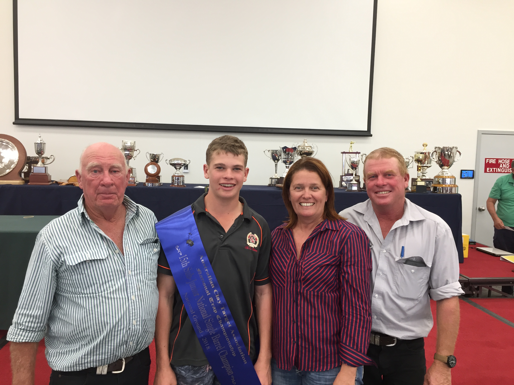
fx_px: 431
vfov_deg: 48.2
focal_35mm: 29
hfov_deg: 61.7
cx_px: 257
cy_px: 192
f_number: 2.2
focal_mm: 4.15
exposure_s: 1/33
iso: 80
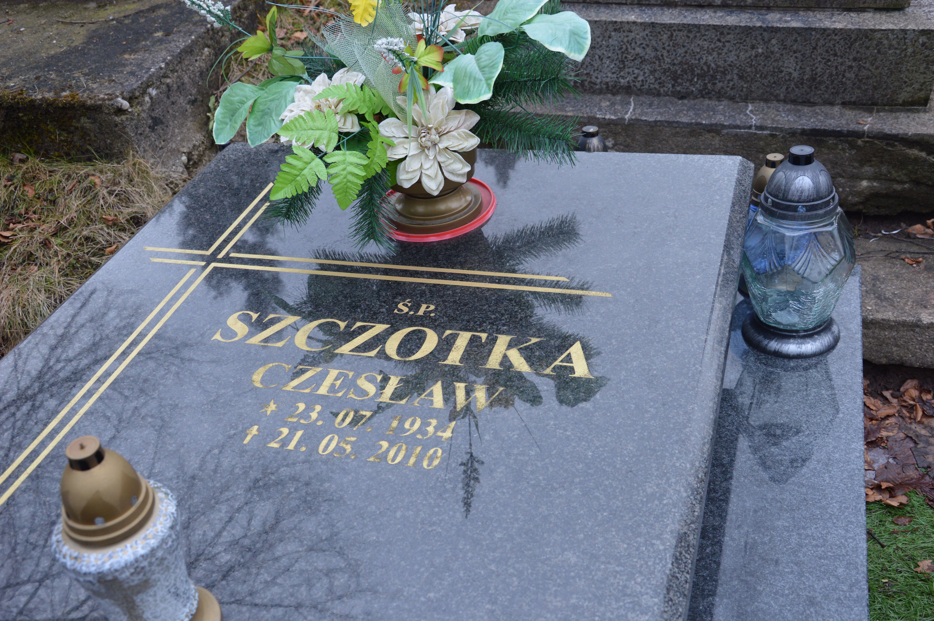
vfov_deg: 35.4
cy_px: 310
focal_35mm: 38
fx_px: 972
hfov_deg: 51.3
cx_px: 467
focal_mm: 25
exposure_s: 1/125
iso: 400
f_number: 5.6
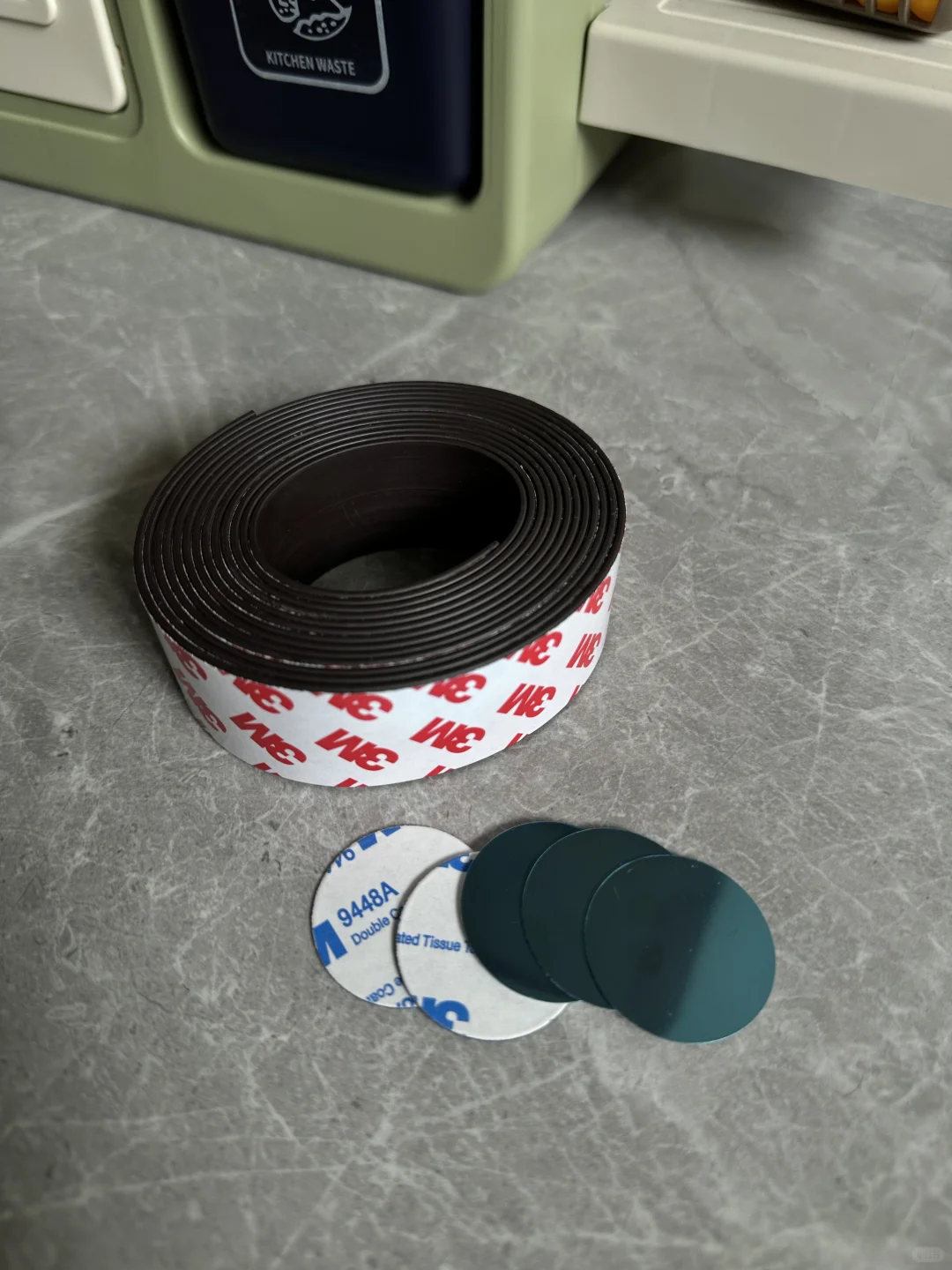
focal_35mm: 24
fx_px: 880
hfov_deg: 56.8
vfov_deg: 71.6
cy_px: 635
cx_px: 476
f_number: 1.78
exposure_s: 1/160
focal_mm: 6.86
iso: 64
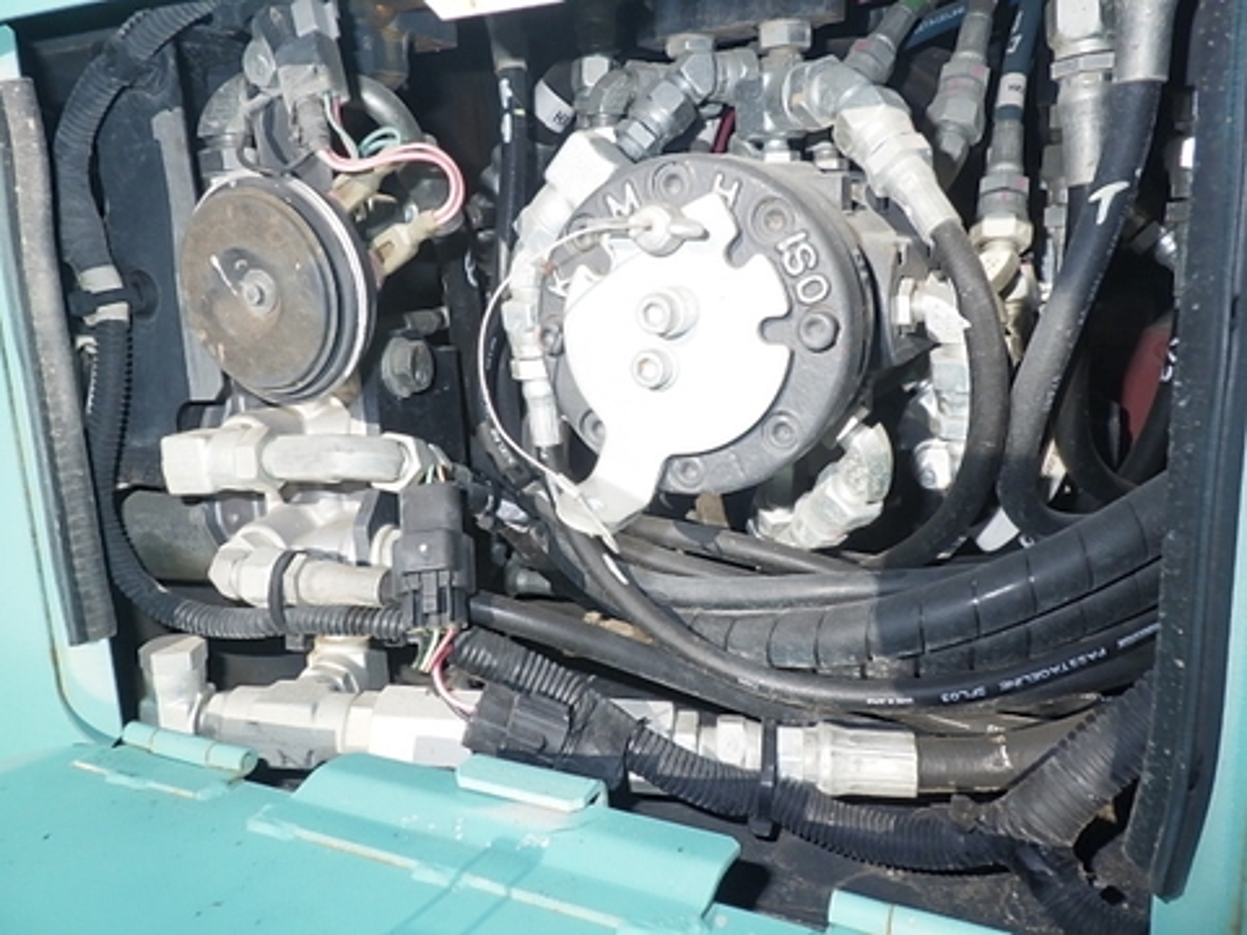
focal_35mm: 28
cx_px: 624
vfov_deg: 49.7
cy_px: 468
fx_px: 1009
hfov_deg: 63.4
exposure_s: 1/1500
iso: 250
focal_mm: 5
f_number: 4.2
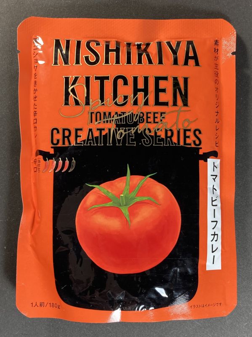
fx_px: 272
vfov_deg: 63.5
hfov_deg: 49.7
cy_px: 168
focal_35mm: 28
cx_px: 126
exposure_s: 1/60
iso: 80
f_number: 1.8
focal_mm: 3.99
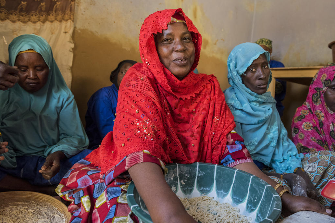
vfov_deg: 46.4
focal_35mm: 28
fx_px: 261
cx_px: 189
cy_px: 109
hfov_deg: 65.2
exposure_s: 1/100
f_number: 5
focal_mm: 24
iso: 1250
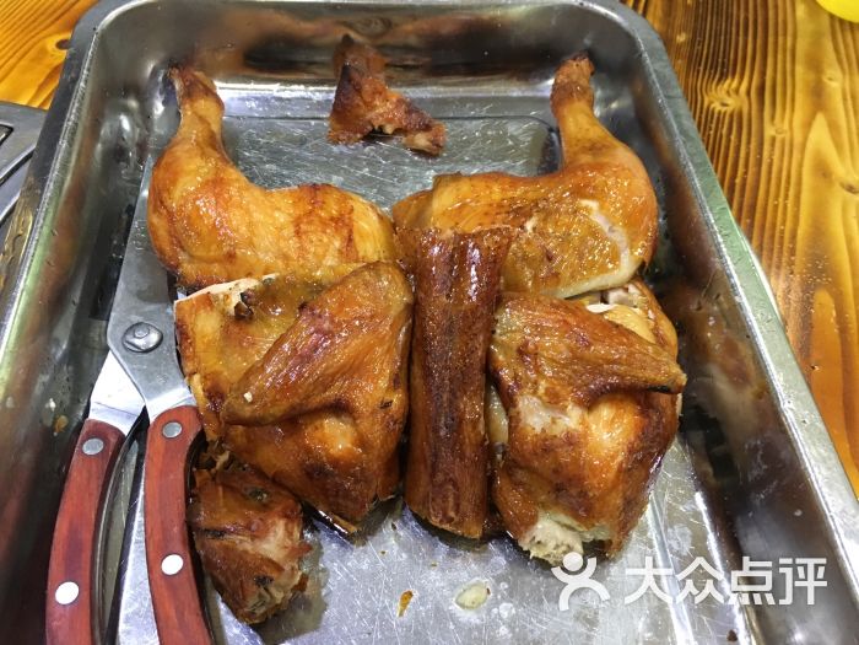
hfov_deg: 61.7
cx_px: 430
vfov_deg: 48.2
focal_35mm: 29
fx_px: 720
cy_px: 322
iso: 250
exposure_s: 1/33
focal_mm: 4.15
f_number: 2.2
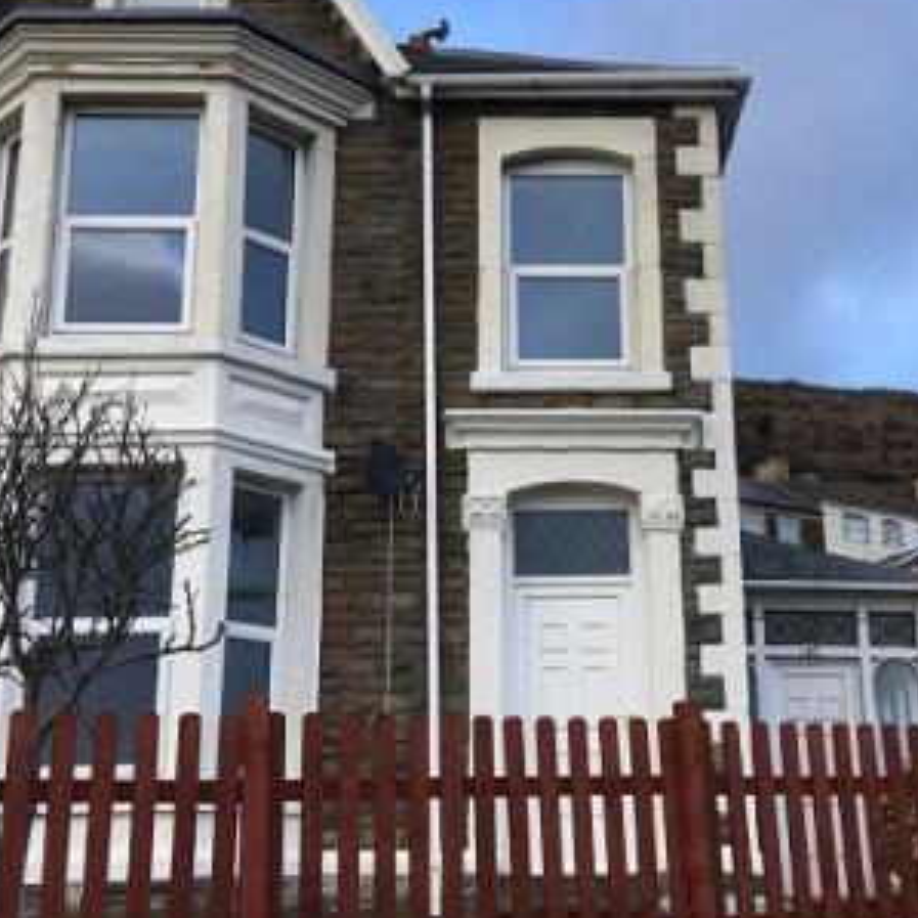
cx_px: 554
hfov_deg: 33.9
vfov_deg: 34.0
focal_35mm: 50
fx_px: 1500
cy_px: 453
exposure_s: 1/277
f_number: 2.2
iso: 25
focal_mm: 4.15
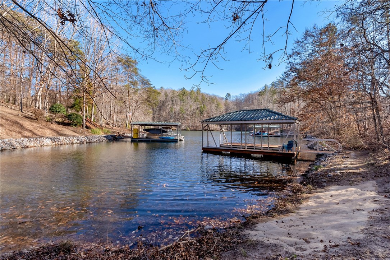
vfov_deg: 73.8
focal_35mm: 16
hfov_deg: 96.7
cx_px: 195
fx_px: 173
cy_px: 130
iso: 320
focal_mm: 16
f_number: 8
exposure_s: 1/320
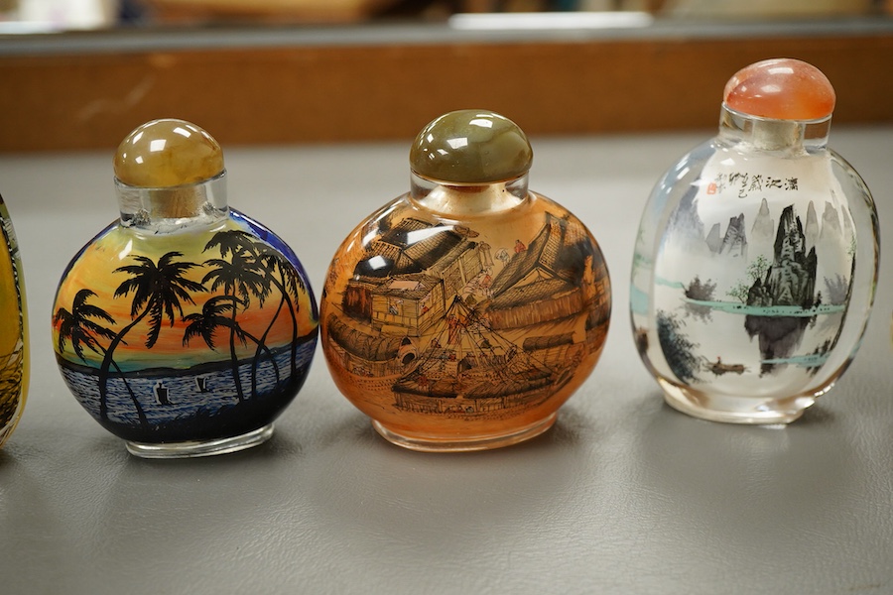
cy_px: 298
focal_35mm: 45
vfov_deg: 29.9
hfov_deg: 43.6
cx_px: 446
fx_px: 1116
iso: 1250
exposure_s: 1/125
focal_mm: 30
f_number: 7.1
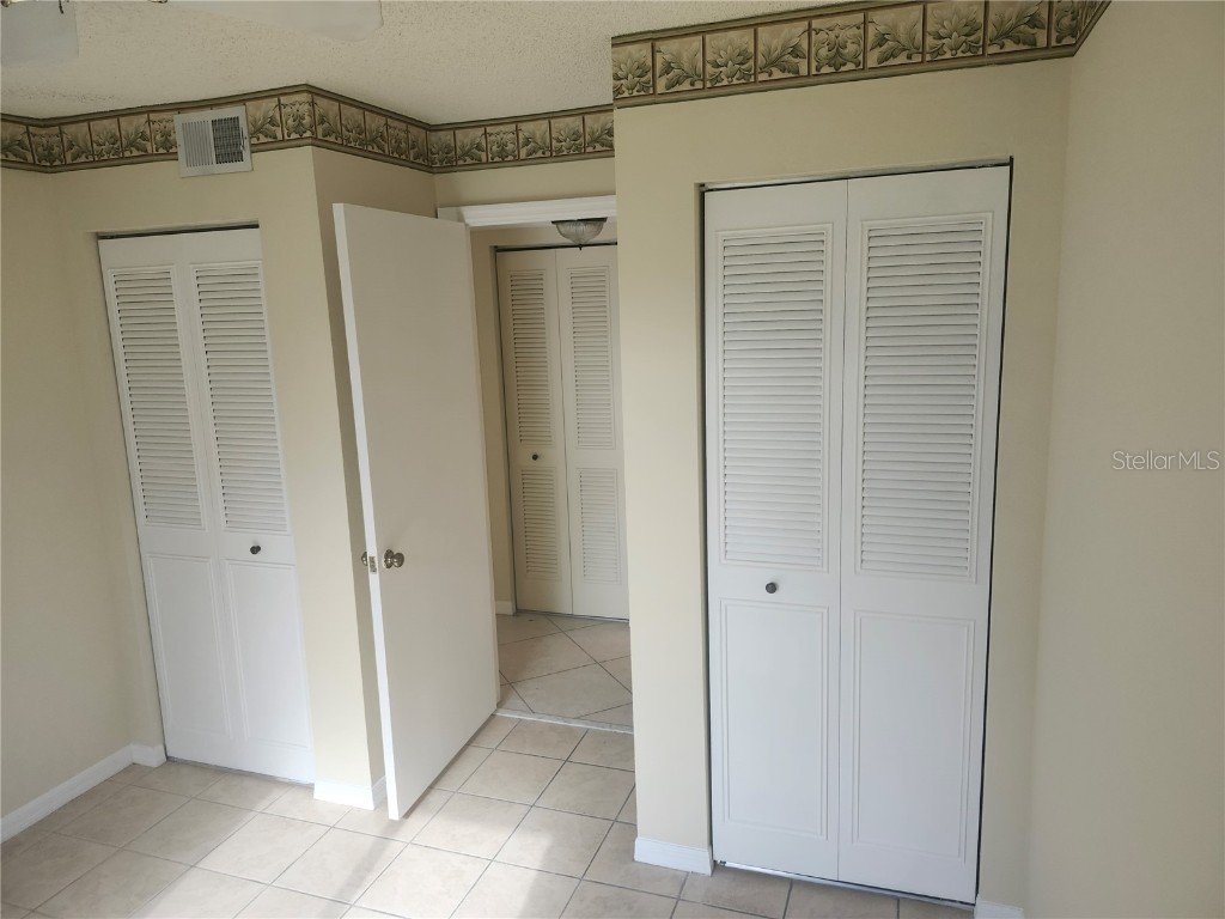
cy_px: 460
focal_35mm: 23
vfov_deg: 58.9
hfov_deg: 73.9
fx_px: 814
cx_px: 612
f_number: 1.8
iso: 160
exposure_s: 1/180
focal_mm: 5.54
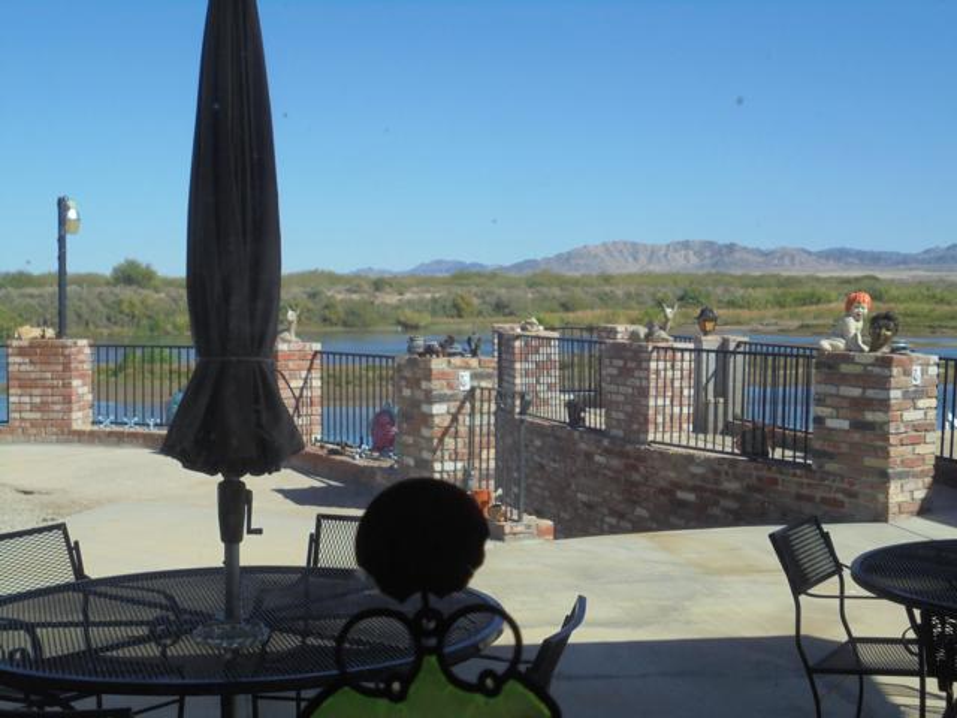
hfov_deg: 38.9
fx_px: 1355
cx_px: 478
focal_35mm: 49
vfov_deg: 29.7
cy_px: 359
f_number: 4.8
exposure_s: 1/640
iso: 100
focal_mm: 8.9
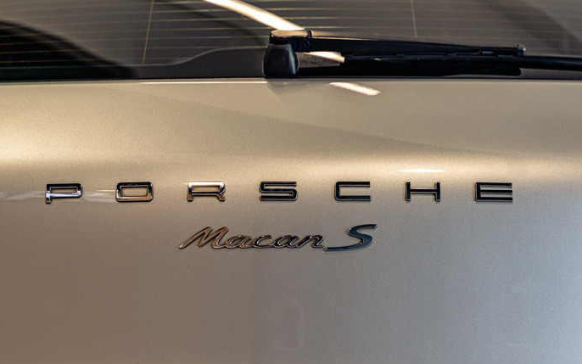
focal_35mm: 114
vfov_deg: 11.5
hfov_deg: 18.3
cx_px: 281
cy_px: 188
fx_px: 1808
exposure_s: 1/200
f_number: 3.5
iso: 200
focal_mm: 75
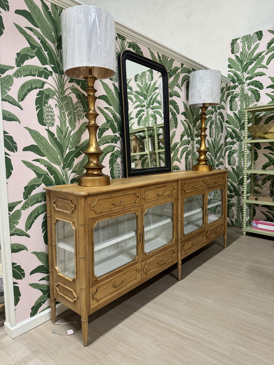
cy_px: 182
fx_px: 253
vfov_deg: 71.6
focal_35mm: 24
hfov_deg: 56.8
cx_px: 137
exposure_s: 1/60
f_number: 1.78
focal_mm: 6.76
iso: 400
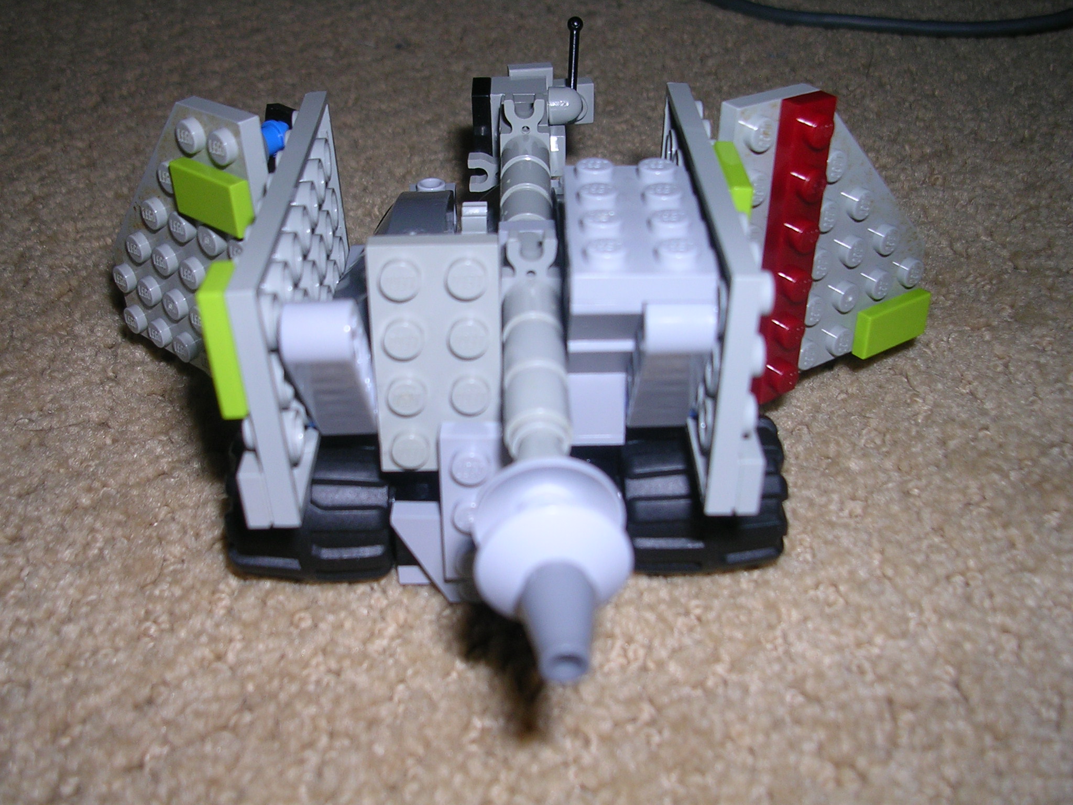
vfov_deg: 37.7
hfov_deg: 49.0
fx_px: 1178
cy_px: 402
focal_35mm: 38
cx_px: 536
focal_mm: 5.8
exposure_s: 1/60.1
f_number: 2.8
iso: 50
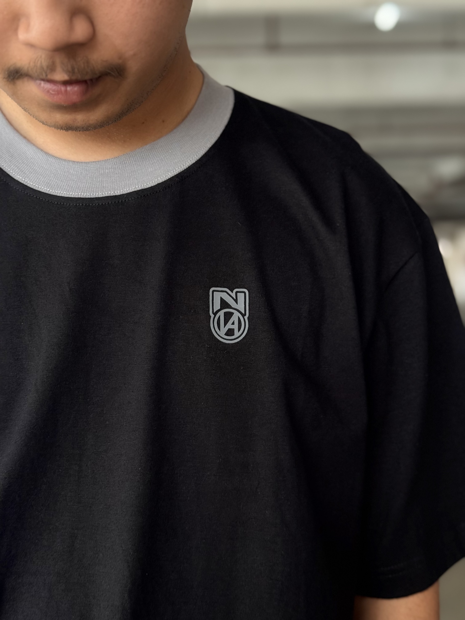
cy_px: 310
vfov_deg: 39.7
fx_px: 860
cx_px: 232
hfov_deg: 30.3
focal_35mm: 48
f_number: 1.78
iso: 100
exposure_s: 1/106
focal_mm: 6.76
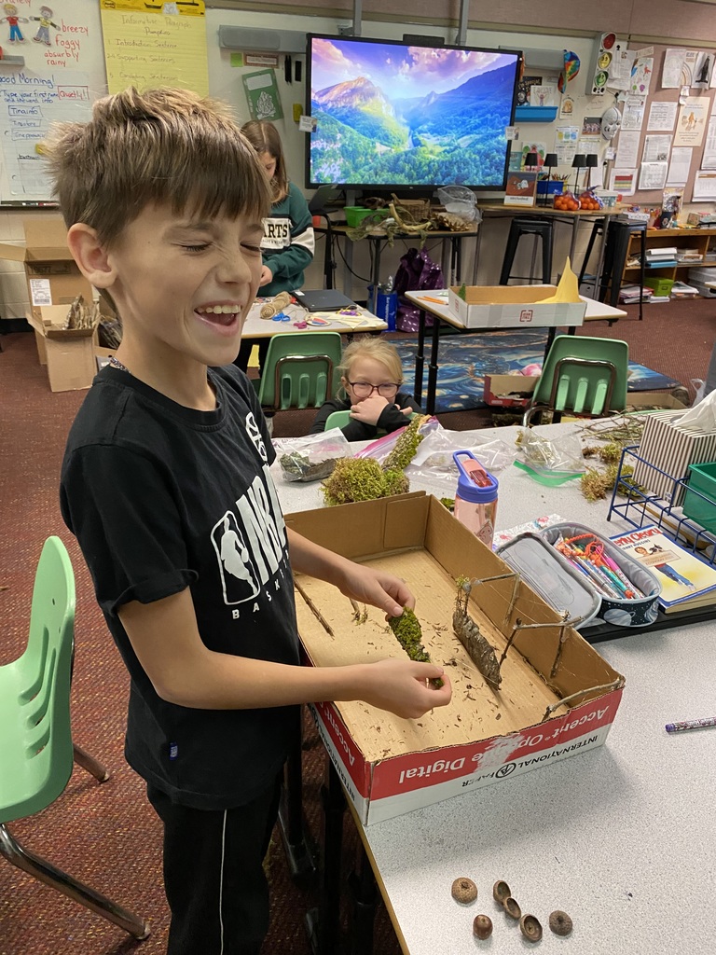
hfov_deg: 53.1
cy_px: 478
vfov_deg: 67.3
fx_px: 717
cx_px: 358
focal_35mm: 26
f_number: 1.8
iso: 400
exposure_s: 1/60
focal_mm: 4.25
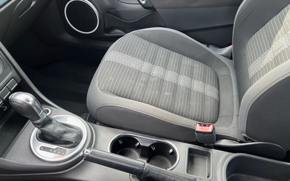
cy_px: 98
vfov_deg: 44.5
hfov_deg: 66.5
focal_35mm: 28
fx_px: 221
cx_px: 144
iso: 80
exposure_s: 1/121
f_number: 1.5
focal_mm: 5.7
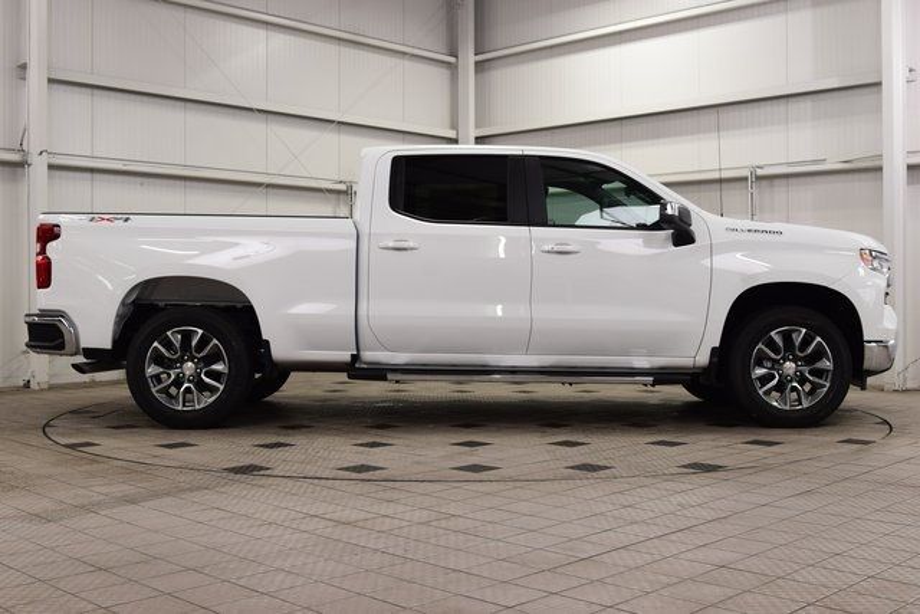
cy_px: 307
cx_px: 460
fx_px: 1074
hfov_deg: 46.4
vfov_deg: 31.9
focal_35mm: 42
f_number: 7.1
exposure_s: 1/30
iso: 400
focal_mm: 28
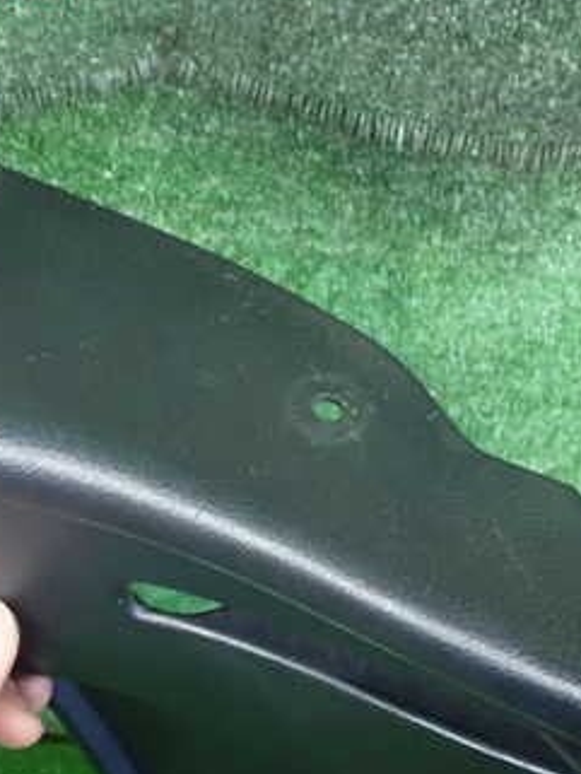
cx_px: 340
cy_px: 482
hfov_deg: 26.1
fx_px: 1252
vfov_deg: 34.2
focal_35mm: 56
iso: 800
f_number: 2.3
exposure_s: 1/30
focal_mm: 5.4
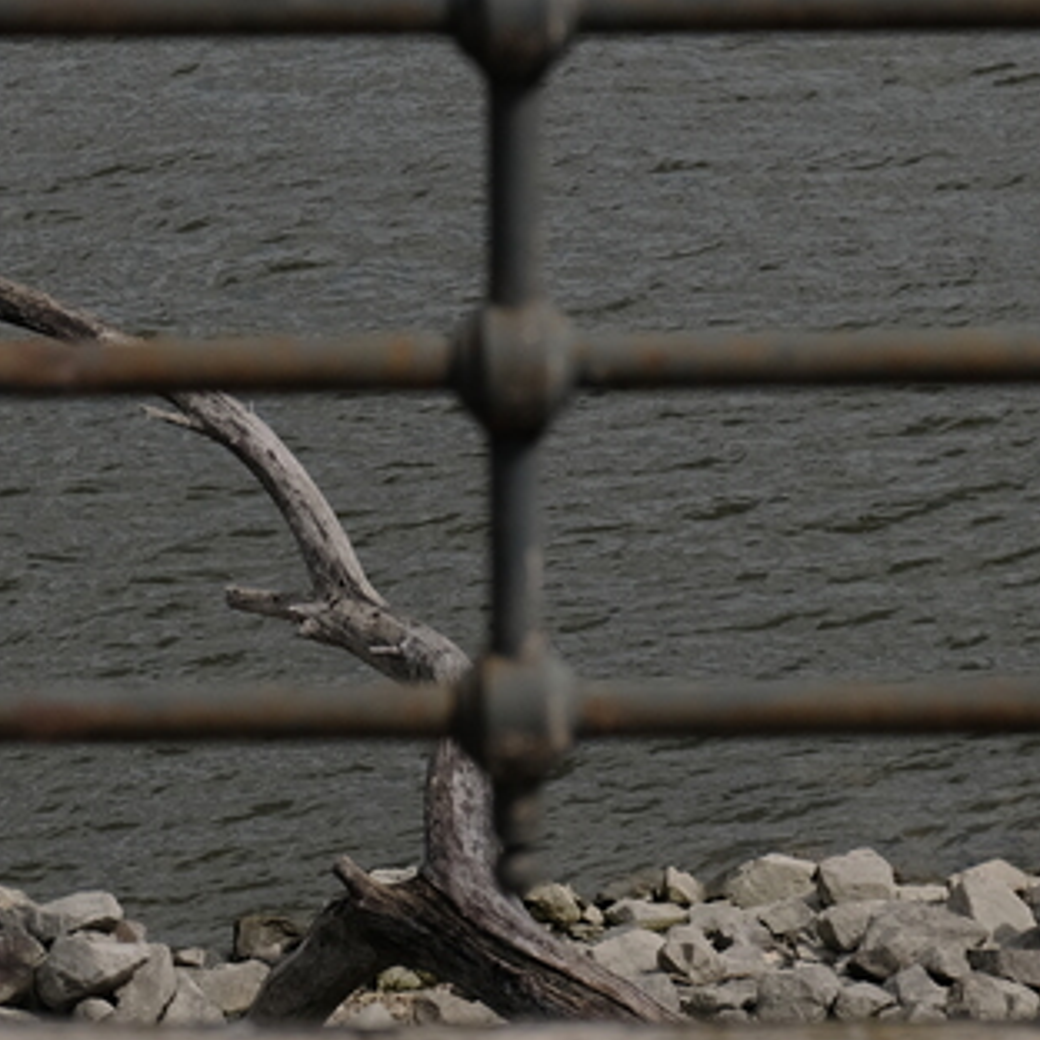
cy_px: 228
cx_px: 70
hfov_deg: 6.0
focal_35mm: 293
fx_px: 9959
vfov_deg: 6.0
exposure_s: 1/4700
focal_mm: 70
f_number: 4
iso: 320
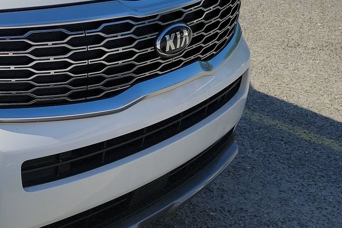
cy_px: 36
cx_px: -109
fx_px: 627
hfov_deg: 25.9
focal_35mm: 66
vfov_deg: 20.3
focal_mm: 6.7
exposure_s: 1/1402
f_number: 1.8
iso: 50
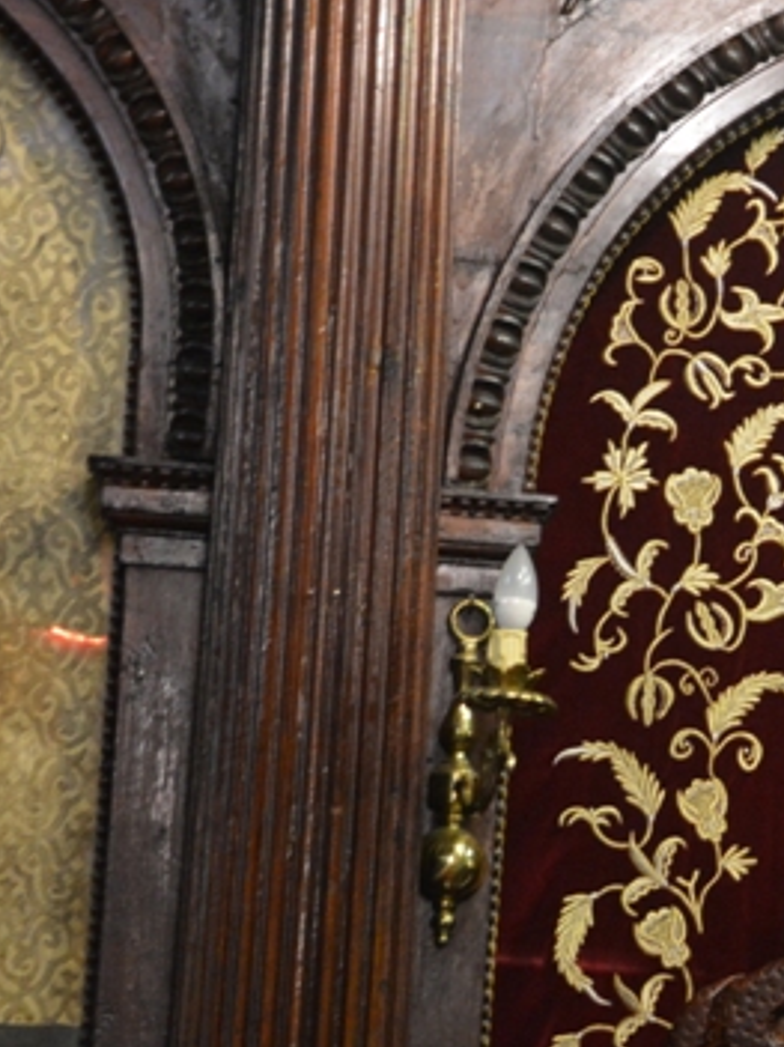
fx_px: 5723
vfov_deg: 10.4
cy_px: 807
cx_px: 1306
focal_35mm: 189
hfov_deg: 7.6
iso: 2200
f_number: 4.8
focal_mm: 45
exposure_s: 1/30
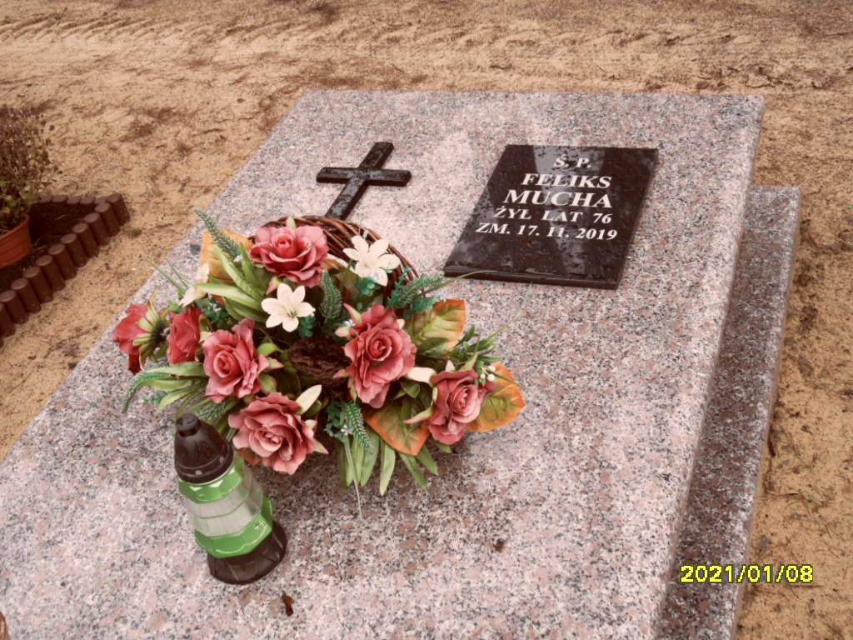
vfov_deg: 36.0
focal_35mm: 40
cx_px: 426
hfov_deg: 46.8
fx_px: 986
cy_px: 320
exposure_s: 1/125
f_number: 3.6
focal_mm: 6.5
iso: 100
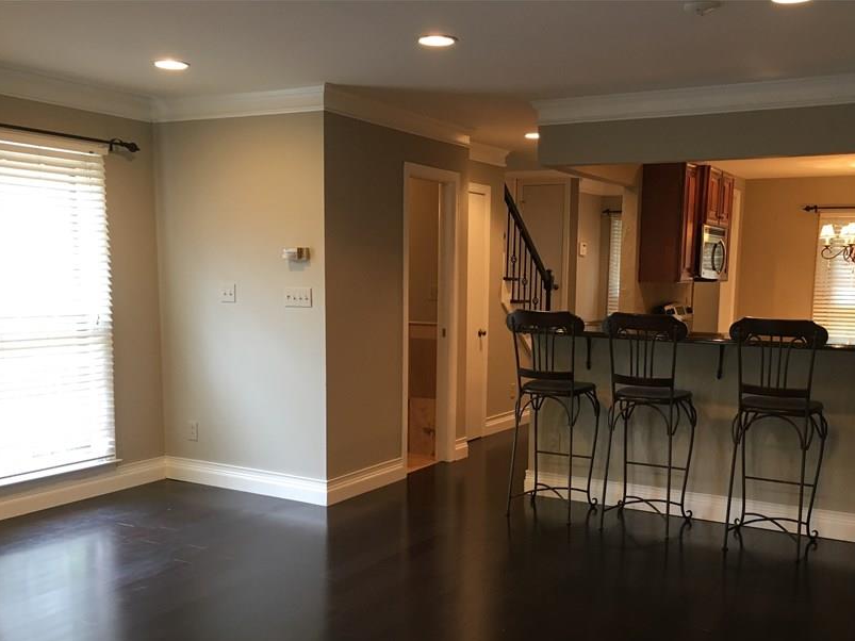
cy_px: 408
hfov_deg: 50.1
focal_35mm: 37
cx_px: 473
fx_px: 914
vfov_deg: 38.4
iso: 100
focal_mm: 4.15
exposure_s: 1/30
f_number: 2.2
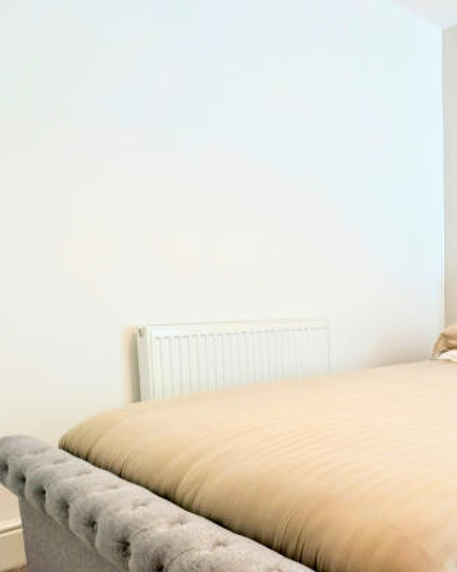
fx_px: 507
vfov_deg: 58.2
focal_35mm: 30
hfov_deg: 38.0
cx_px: 531
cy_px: 348
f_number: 1.95
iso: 43
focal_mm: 2.23
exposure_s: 1/44.7
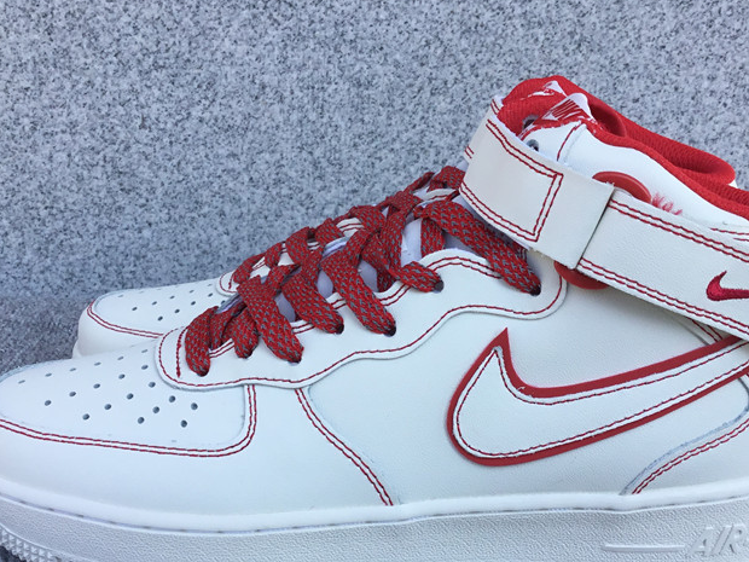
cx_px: 385
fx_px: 974
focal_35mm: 45
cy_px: 341
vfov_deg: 32.1
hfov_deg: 42.1
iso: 25
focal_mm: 3.3
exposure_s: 1/617
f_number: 2.4
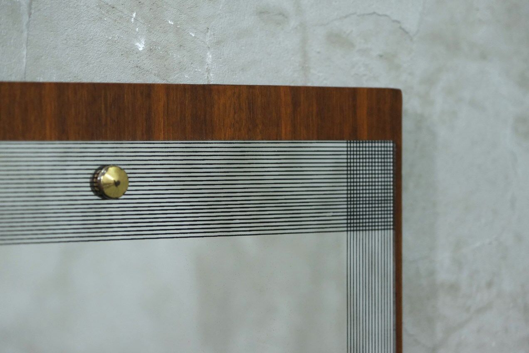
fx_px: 1763
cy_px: 176
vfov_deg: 11.4
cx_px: 264
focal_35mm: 120
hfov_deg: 17.1
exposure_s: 1/120
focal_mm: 80
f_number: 4
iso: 4000
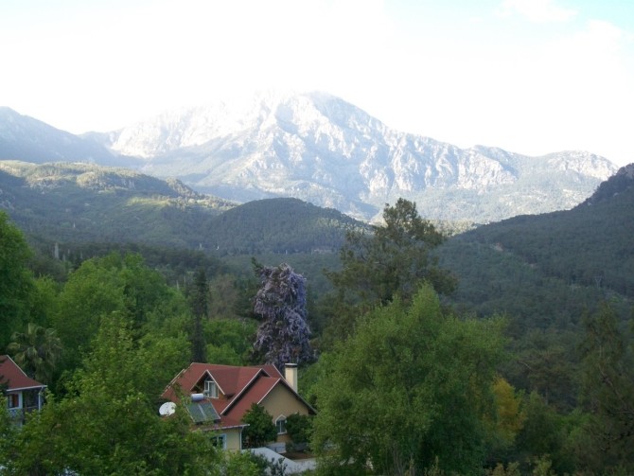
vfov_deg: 27.5
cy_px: 238
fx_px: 971
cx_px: 317
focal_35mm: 53
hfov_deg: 36.2
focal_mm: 9.5
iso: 64
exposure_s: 1/160
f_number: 3.4
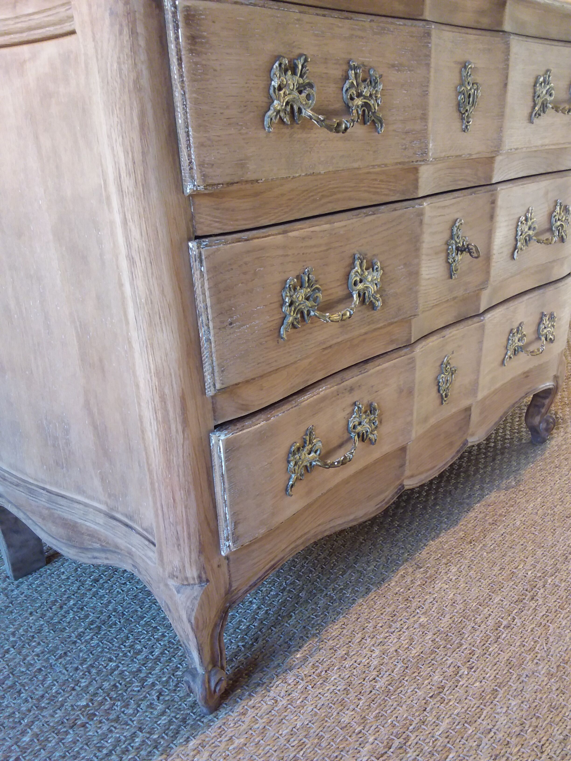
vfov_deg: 65.3
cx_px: 286
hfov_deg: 51.4
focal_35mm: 27
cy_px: 380
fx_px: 594
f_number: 1.9
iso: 86
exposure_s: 1/24
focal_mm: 2.91
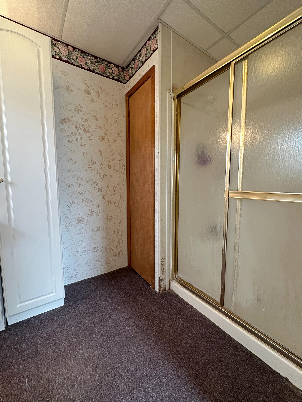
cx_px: 151
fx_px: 163
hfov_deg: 85.7
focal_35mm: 14
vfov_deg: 102.1
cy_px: 201
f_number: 2.2
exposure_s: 1/60
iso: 200
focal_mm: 2.22
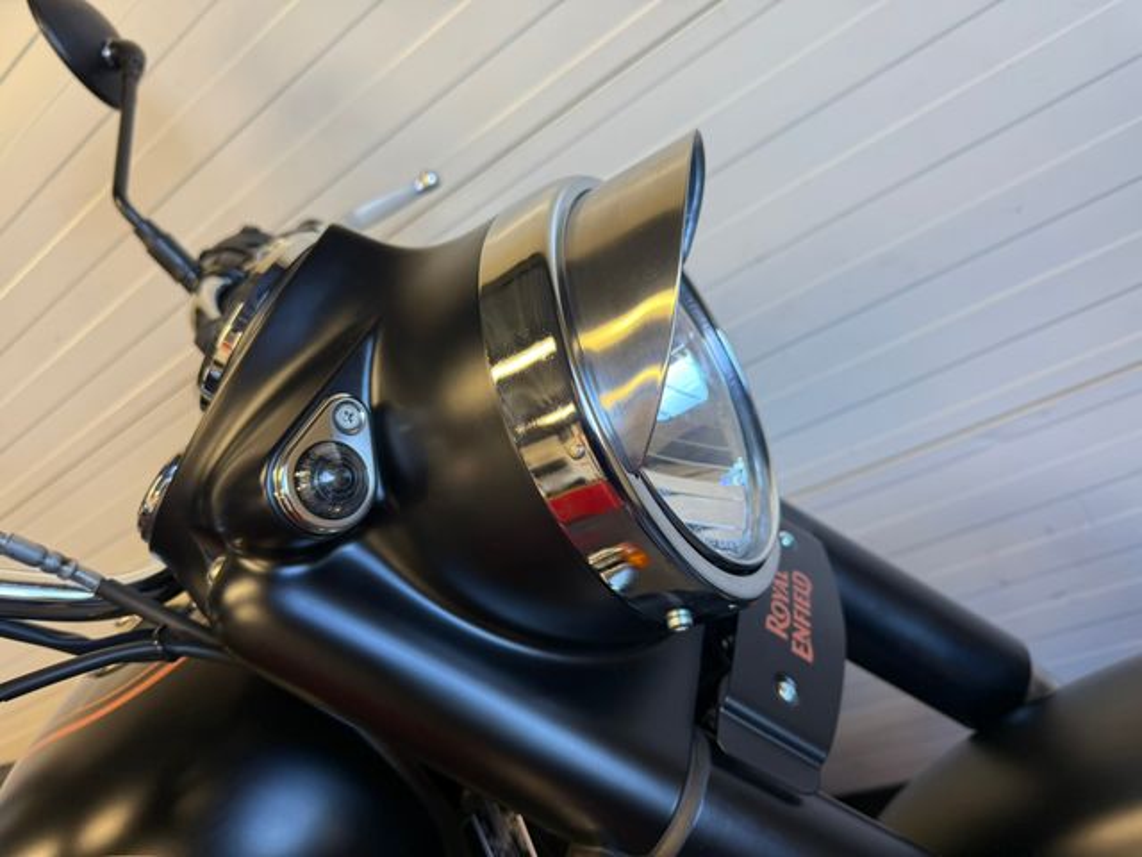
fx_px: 792
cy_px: 428
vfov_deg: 56.8
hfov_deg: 71.6
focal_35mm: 24
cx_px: 571
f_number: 1.78
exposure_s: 1/100
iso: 125
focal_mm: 6.76
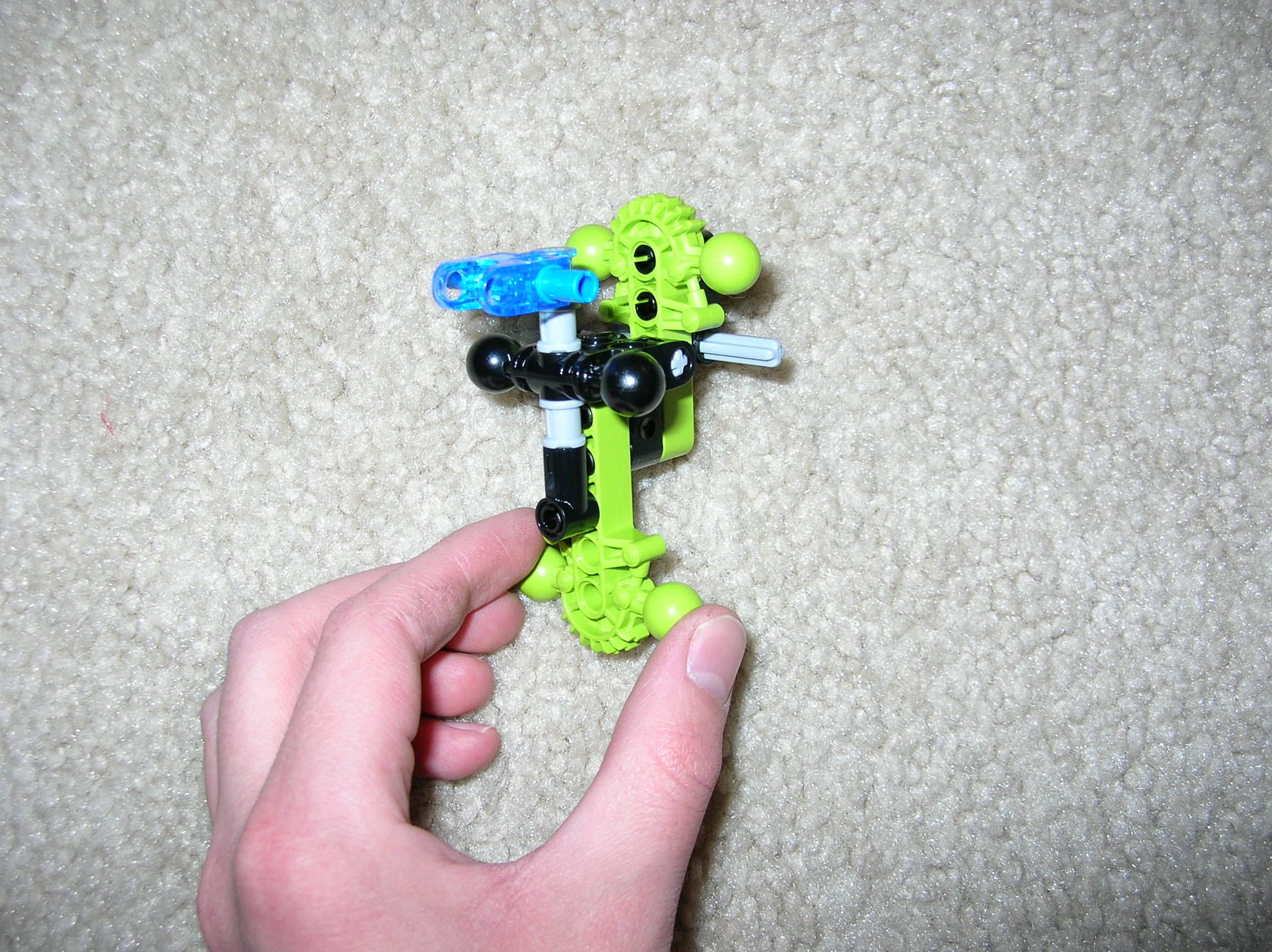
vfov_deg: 39.6
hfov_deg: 51.4
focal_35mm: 36
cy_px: 476
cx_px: 636
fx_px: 1322
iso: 50
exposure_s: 1/60.1
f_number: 2.7
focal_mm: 6
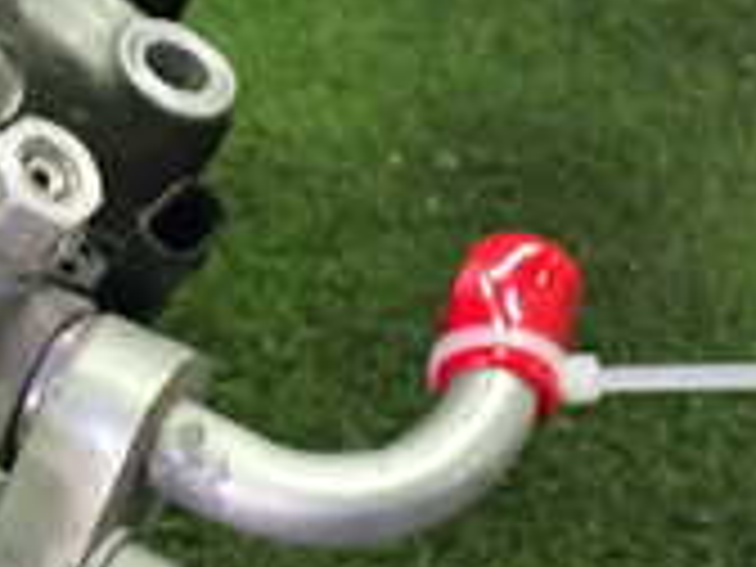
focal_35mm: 107
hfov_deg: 17.0
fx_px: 2337
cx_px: -288
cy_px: 238
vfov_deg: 13.8
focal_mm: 5.4
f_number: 2.3
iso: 500
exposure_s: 1/30
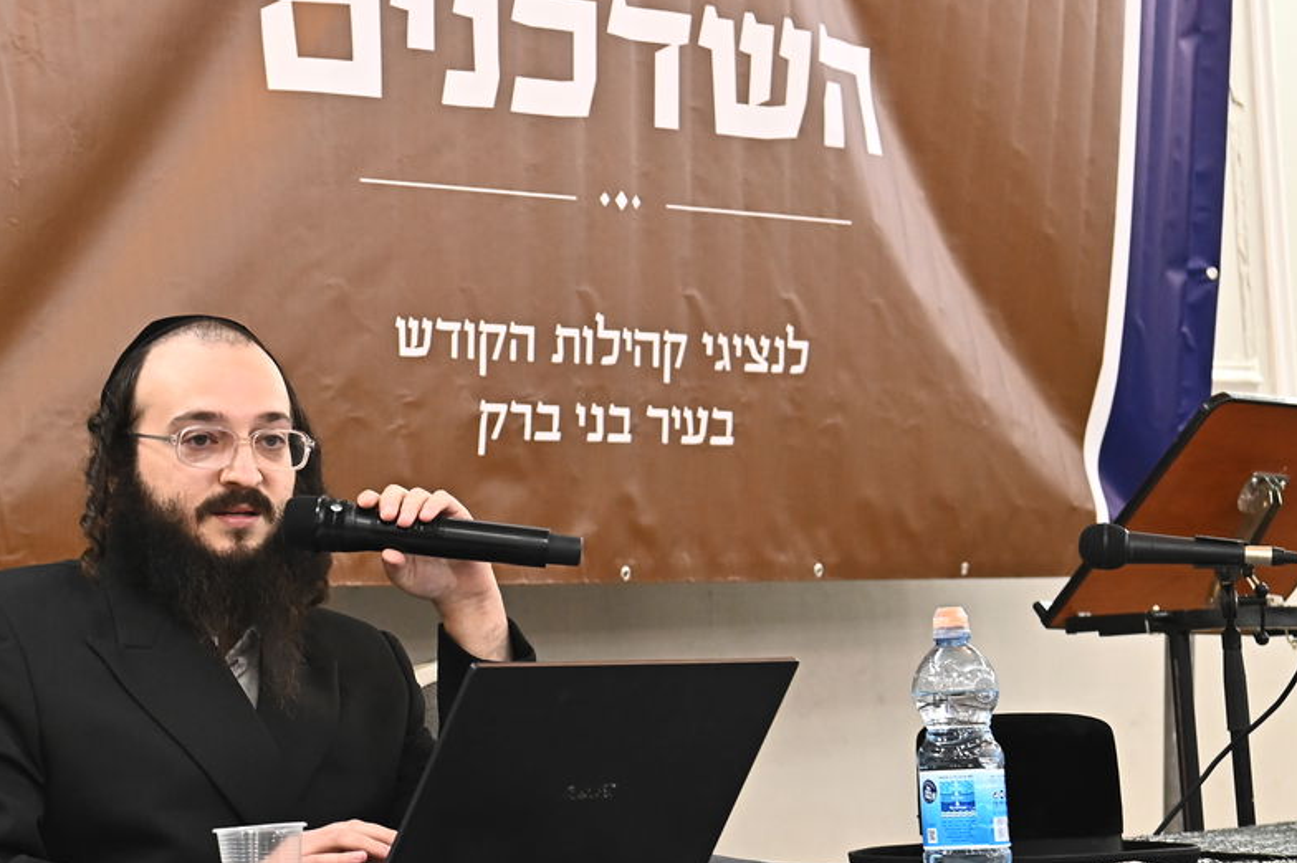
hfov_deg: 16.4
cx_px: 490
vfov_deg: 10.9
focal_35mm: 125
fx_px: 4501
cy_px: 263
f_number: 6.3
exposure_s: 1/100
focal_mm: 70
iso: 2500
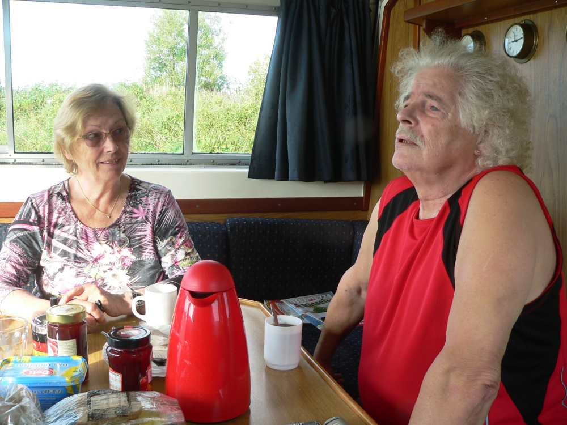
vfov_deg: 39.7
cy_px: 212
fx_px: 590
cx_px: 284
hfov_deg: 51.4
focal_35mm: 36
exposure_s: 1/60
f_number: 2.8
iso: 80
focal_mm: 6
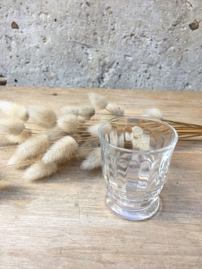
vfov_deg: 61.7
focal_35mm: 29
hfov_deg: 48.2
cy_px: 134
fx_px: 226
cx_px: 101
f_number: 2.2
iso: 40
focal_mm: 4.15
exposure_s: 1/100
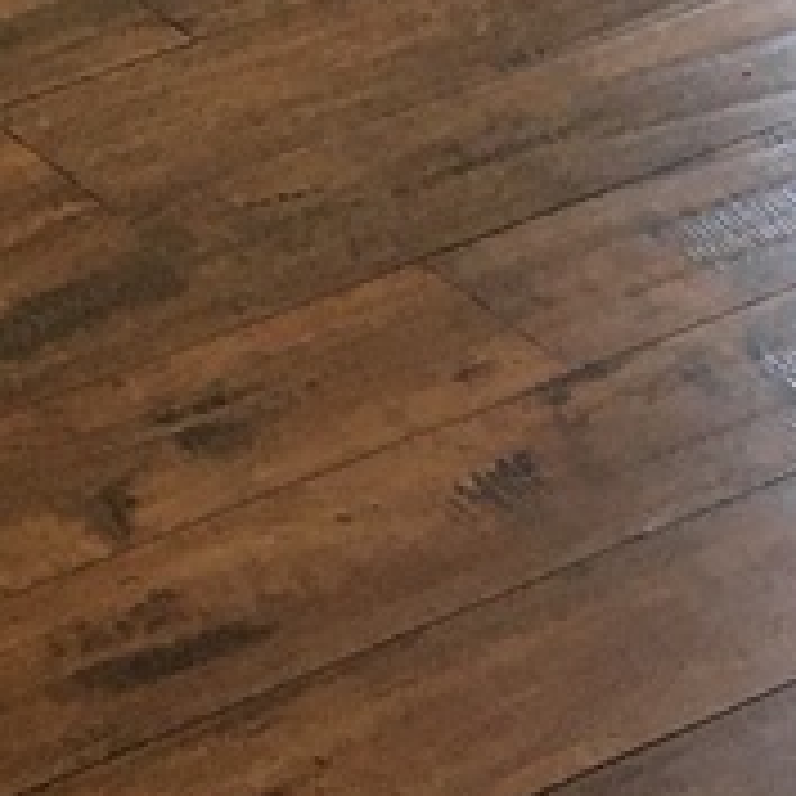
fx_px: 5411
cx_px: -9
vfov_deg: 7.5
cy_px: -1529
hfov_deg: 8.4
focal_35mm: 208
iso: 32
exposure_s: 1/15
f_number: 2.2
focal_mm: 4.15
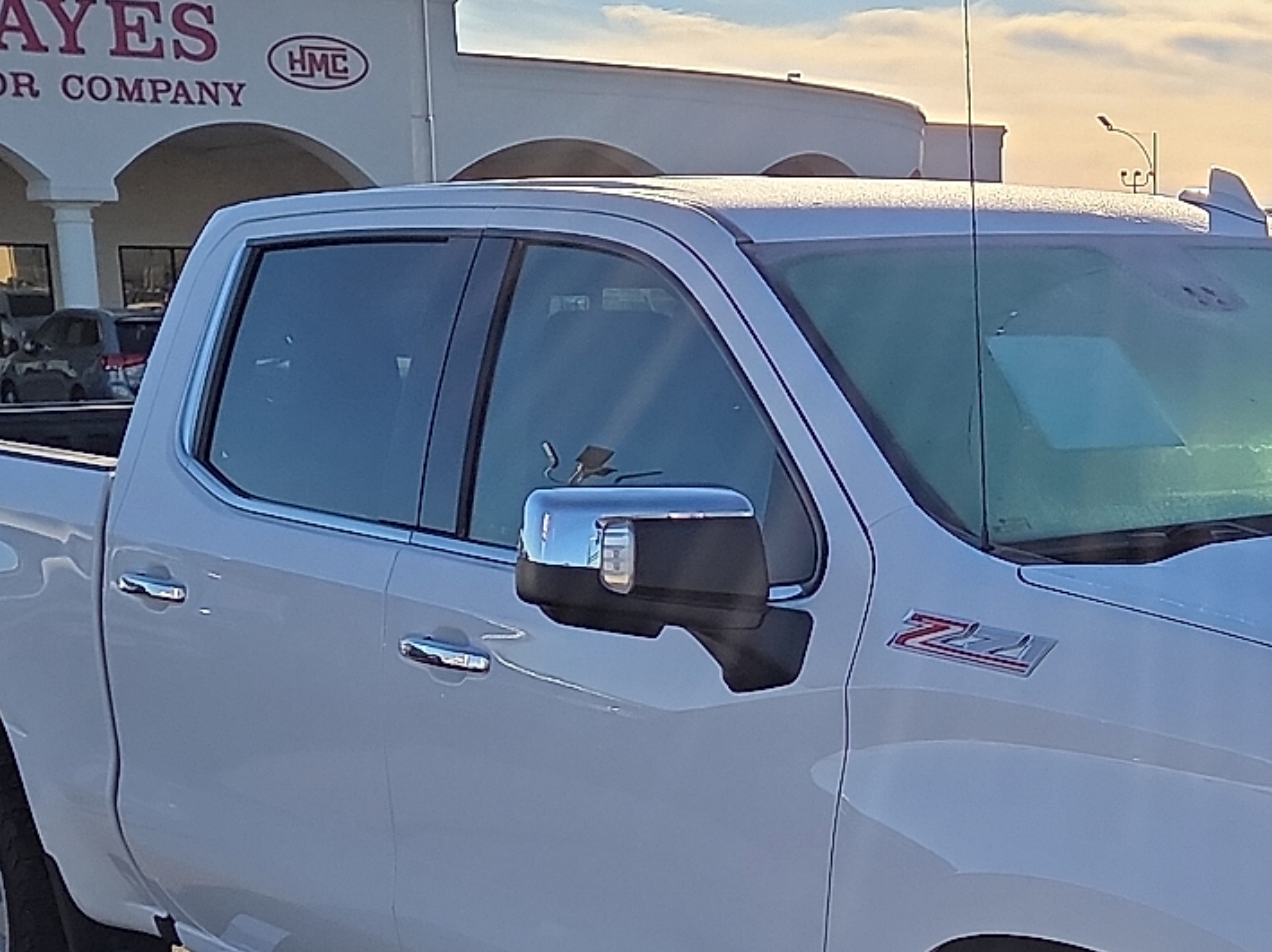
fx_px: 2571
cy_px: 934
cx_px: 1075
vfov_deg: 20.4
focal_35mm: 70
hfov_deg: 27.1
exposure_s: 1/3333
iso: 25
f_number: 1.8
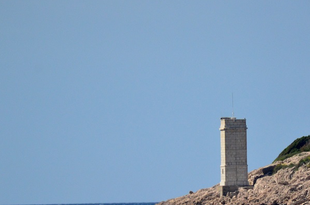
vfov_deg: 1.8
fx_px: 6491
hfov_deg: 2.7
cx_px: 234
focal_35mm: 756
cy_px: 146
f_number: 5.6
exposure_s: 1/8000
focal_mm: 300
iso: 1250
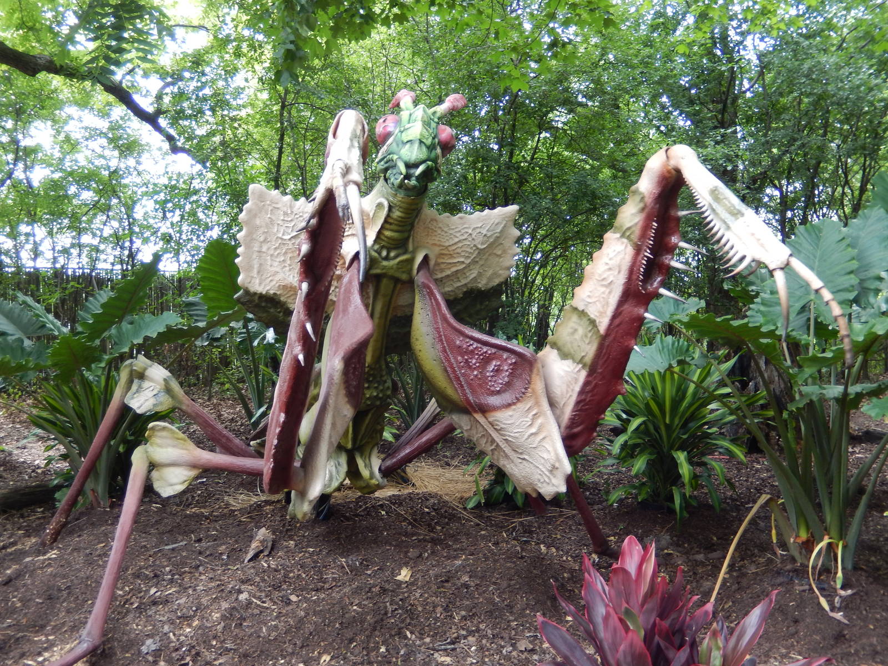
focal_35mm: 32
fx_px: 821
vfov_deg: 44.2
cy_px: 333
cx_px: 444
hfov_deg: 56.8
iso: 125
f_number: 3.8
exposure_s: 1/30
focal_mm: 5.7
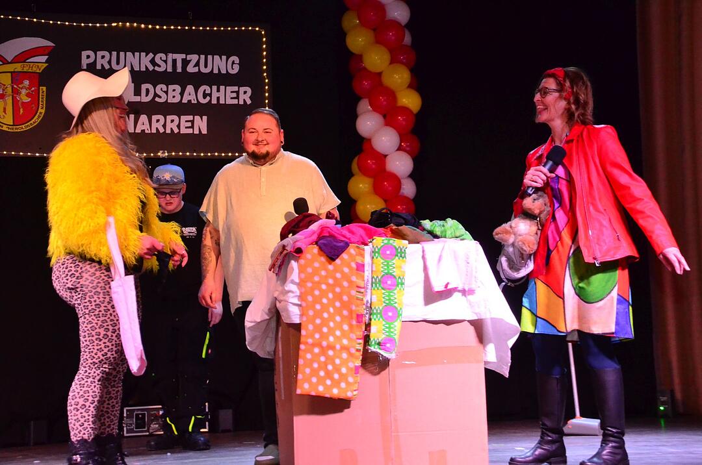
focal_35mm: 69
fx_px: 1343
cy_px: 232
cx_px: 351
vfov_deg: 19.7
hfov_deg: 29.3
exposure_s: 1/160
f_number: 5.6
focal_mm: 46
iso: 3200
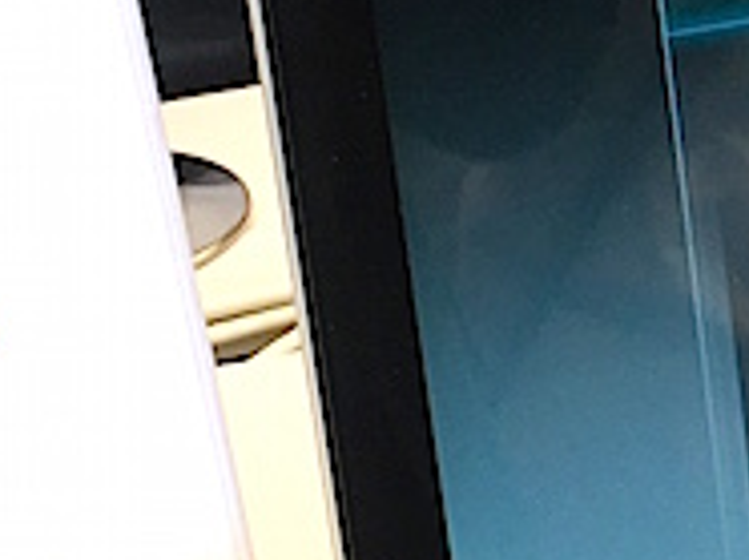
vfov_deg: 9.5
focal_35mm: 156
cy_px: 129
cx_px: 769
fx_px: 3371
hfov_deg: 12.5
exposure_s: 1/100
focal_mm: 4.15
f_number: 2.2
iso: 50
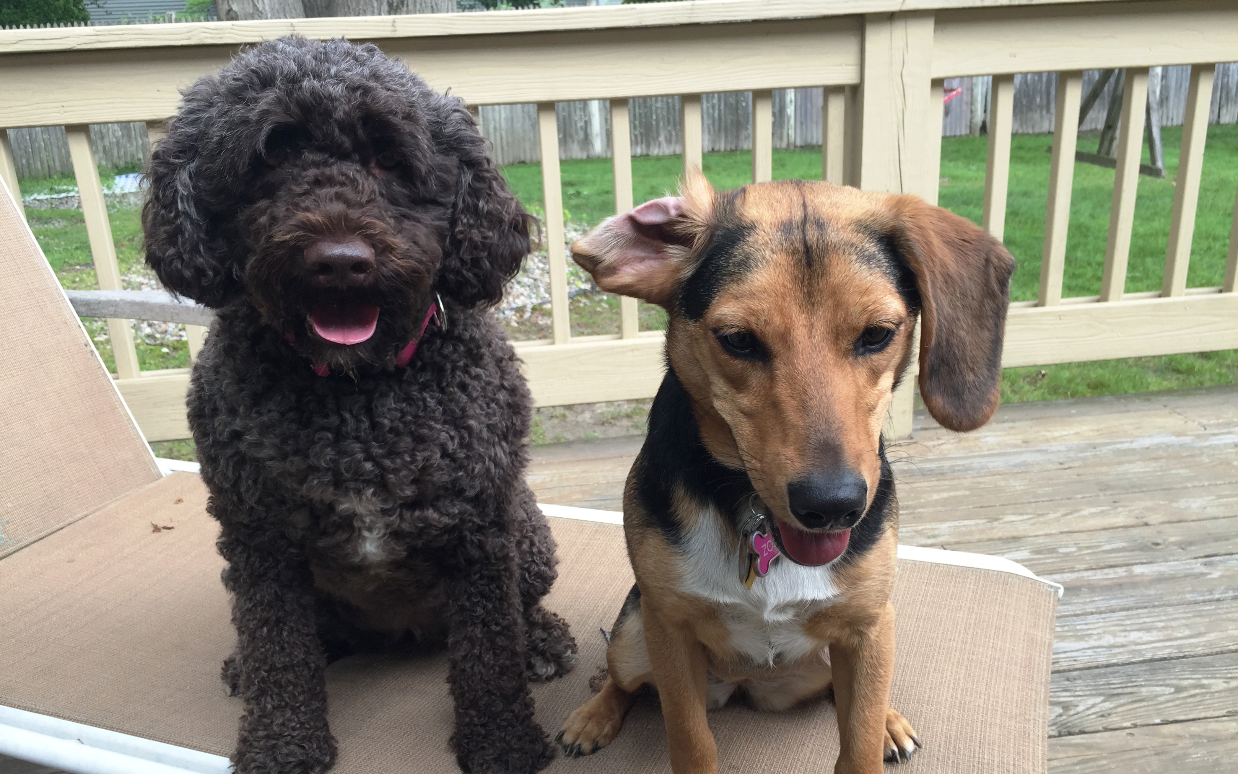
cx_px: 614
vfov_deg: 40.5
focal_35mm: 31
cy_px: 427
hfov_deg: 61.2
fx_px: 1046
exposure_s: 1/214
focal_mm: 4.15
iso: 32
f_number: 2.2
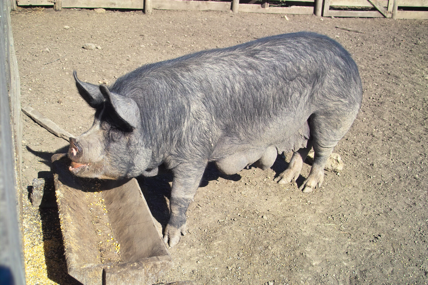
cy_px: 142
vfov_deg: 28.1
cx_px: 214
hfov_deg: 41.1
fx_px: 571
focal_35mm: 48
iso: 100
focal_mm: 28
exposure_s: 1/350
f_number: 5.6
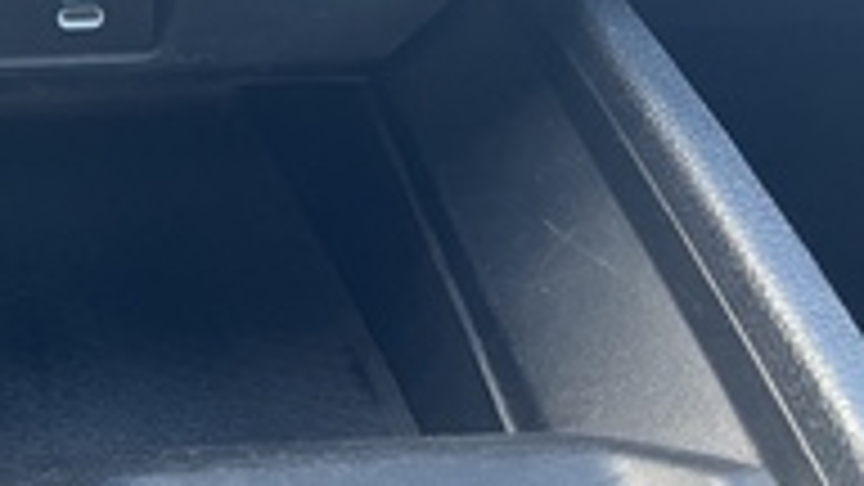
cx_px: 4
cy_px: -65
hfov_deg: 31.4
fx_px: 1420
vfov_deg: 18.6
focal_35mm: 62
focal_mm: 4.2
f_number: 1.6
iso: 200
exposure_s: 1/60
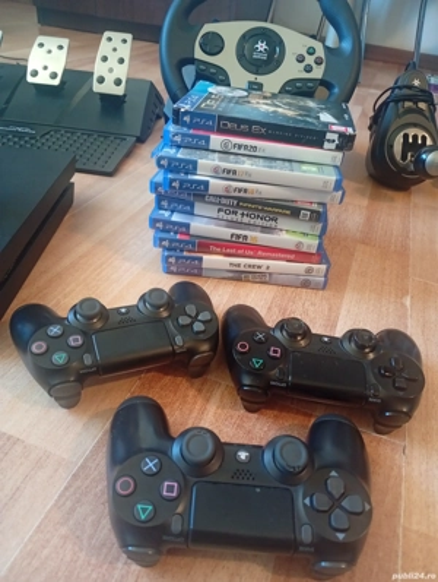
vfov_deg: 65.2
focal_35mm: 27
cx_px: 219
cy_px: 291
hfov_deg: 51.5
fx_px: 454
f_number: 1.8
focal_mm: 3.98
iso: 919
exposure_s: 1/20
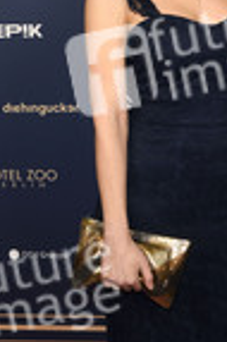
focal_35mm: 84
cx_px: 258
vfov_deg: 24.2
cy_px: 179
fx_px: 796
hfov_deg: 15.7
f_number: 5
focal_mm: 30
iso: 640
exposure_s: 1/320
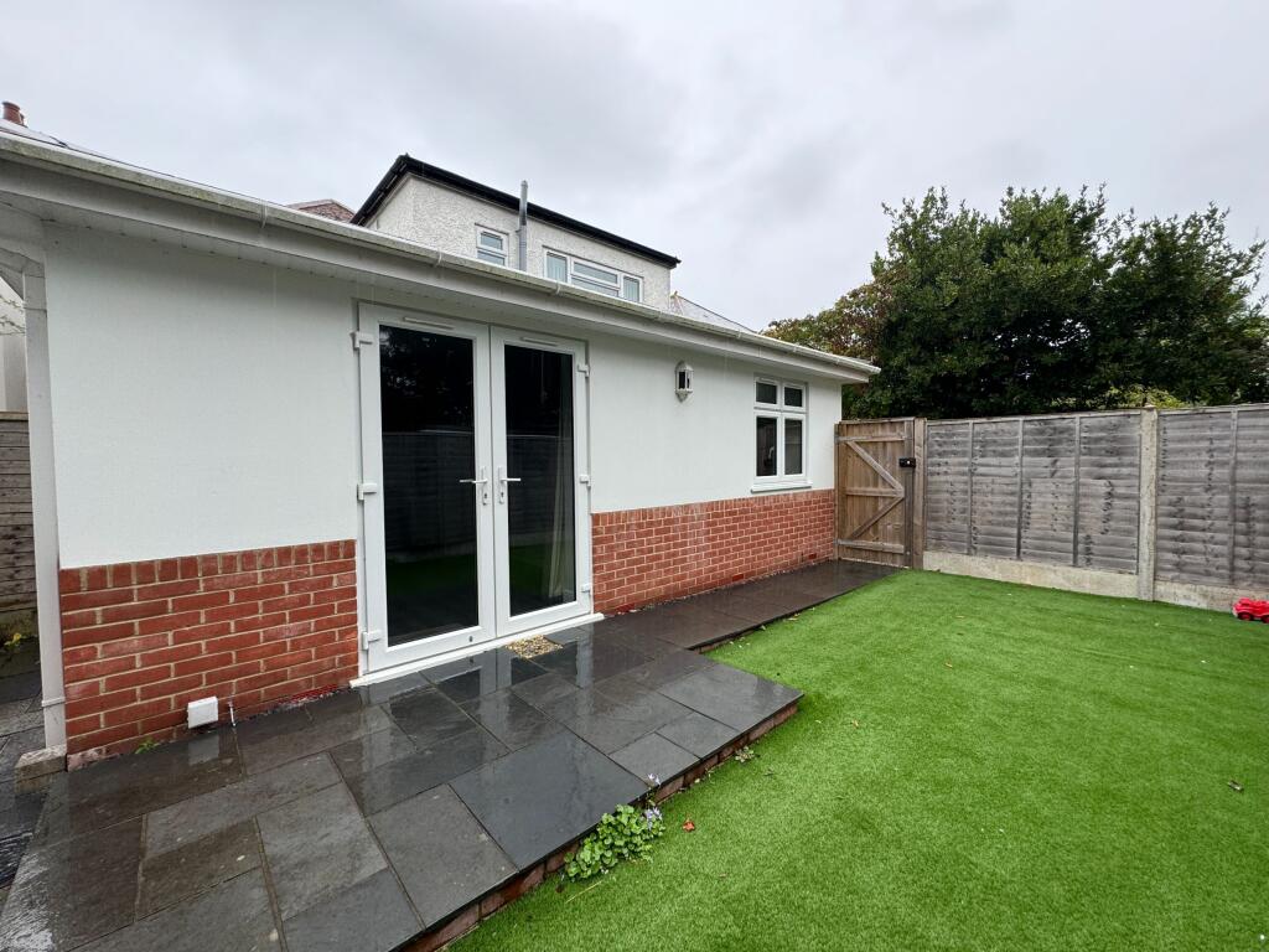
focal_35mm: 14
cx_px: 634
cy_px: 476
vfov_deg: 85.7
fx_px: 513
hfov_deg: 102.1
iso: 50
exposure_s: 1/99
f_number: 2.2
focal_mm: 2.22
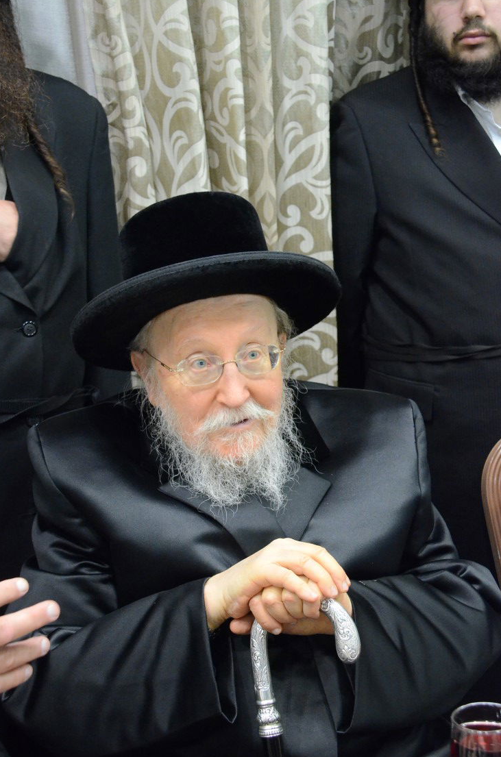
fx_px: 1322
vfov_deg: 32.0
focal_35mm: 63
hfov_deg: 21.5
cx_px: 248
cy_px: 373
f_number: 5
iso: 5000
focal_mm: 40
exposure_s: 1/50
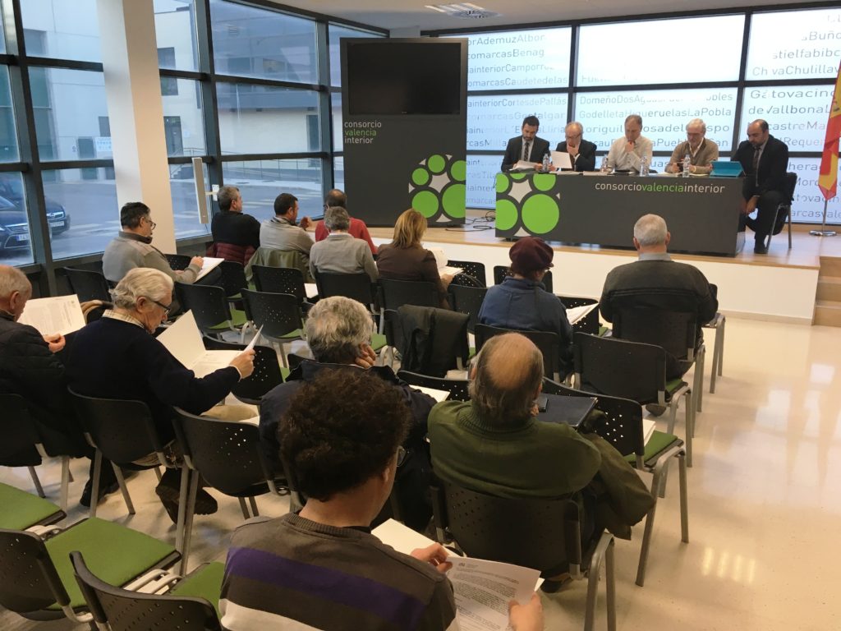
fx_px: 705
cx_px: 420
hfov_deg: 61.7
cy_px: 316
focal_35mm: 29
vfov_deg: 48.2
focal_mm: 4.15
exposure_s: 1/33
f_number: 2.2
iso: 40
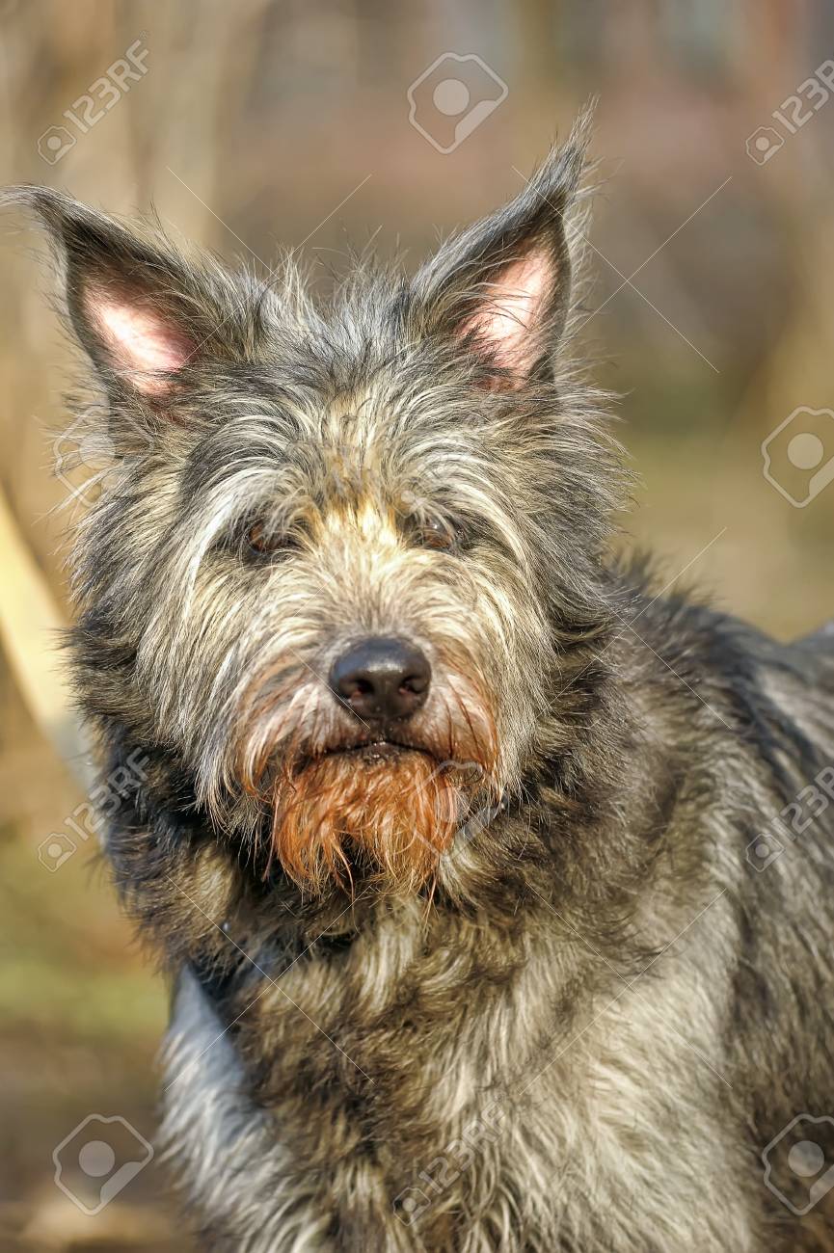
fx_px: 6959
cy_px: 626
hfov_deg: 6.9
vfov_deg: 10.3
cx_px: 417
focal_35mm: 200
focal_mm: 200
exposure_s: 1/200
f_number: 8
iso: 320
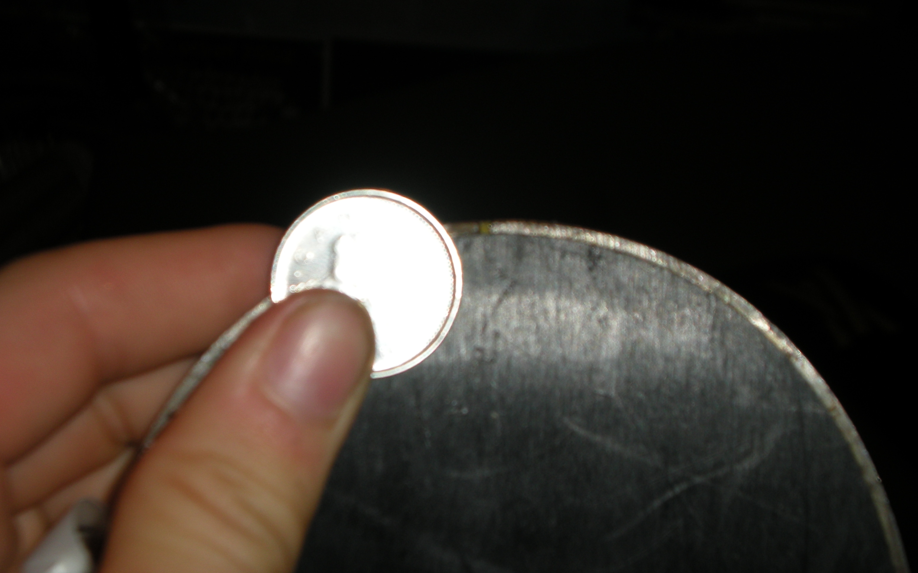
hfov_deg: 21.4
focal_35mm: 97
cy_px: 259
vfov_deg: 13.5
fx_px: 2427
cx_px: 464
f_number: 5.1
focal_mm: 14.3
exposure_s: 1/125
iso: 64
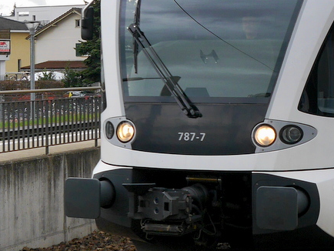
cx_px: 292
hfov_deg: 26.6
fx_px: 685
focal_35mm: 71
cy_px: 70
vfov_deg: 20.6
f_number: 5.6
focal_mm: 14
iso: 160
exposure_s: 1/250
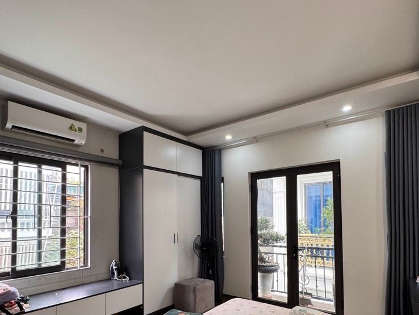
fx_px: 242
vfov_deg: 64.1
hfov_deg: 81.4
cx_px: 234
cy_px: 213
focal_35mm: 20
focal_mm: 2.22
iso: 125
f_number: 2.2
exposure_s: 1/99
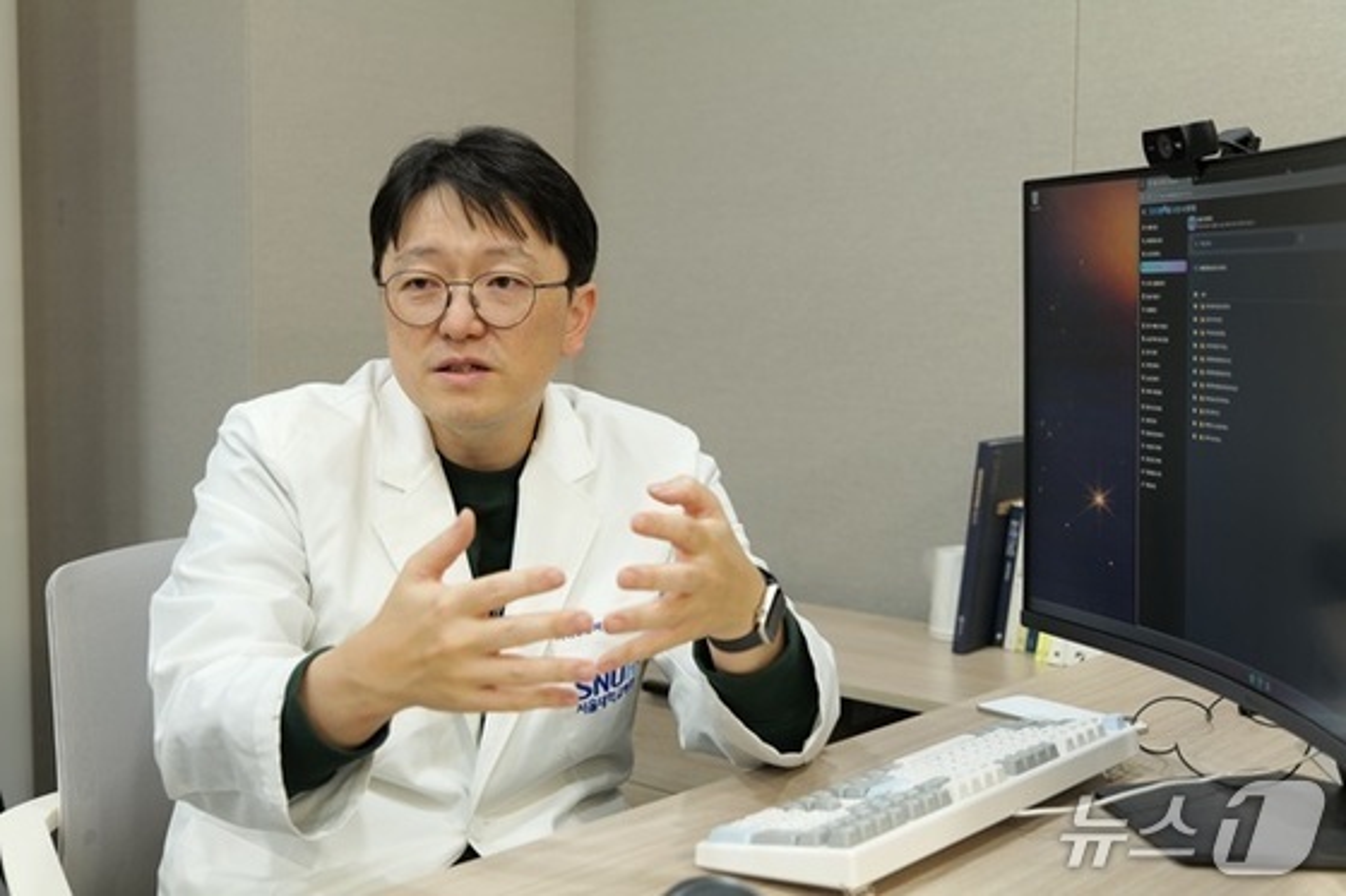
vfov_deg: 29.2
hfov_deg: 42.8
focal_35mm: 46
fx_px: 1719
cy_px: 448
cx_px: 673
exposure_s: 1/60
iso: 800
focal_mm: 46
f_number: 4
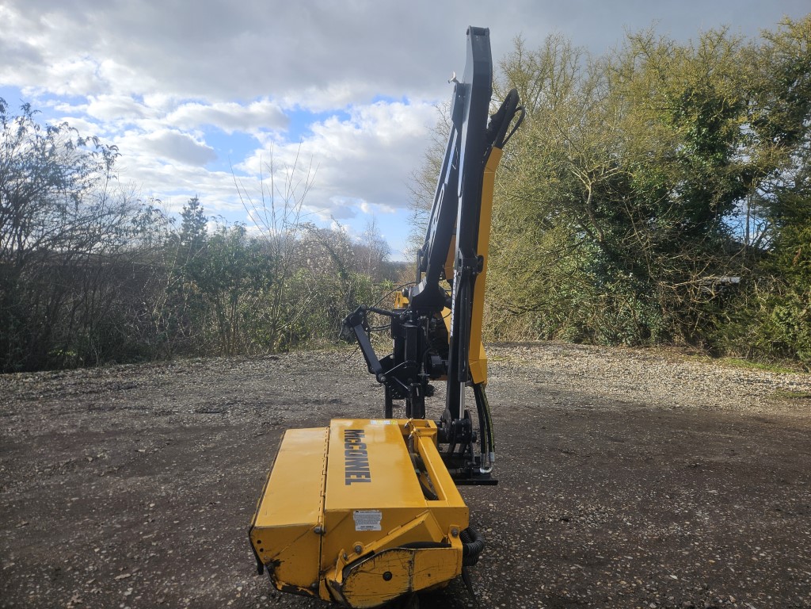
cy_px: 304
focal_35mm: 23
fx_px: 539
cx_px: 406
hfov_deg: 73.9
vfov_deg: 58.9
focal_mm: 5.4
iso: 25
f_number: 1.8
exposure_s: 1/814
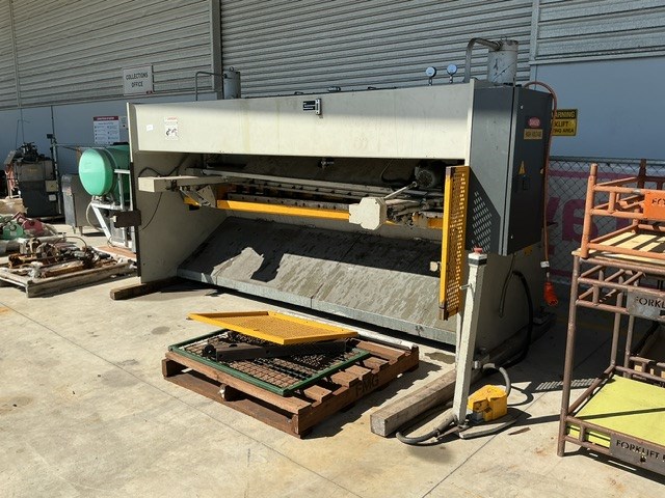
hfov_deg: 61.7
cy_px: 249
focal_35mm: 29
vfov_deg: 48.2
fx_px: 557
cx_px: 332
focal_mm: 3
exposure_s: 1/1848
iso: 25
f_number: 1.8
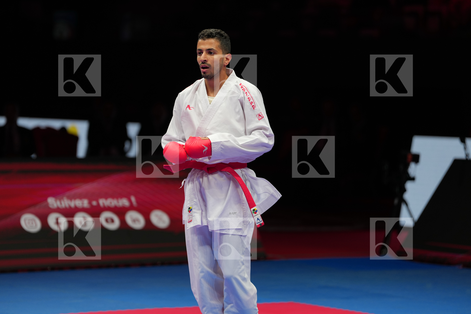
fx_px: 2616
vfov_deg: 6.9
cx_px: 236
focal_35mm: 200
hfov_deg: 10.3
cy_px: 157
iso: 500
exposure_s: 1/1000
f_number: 2.8
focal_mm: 200
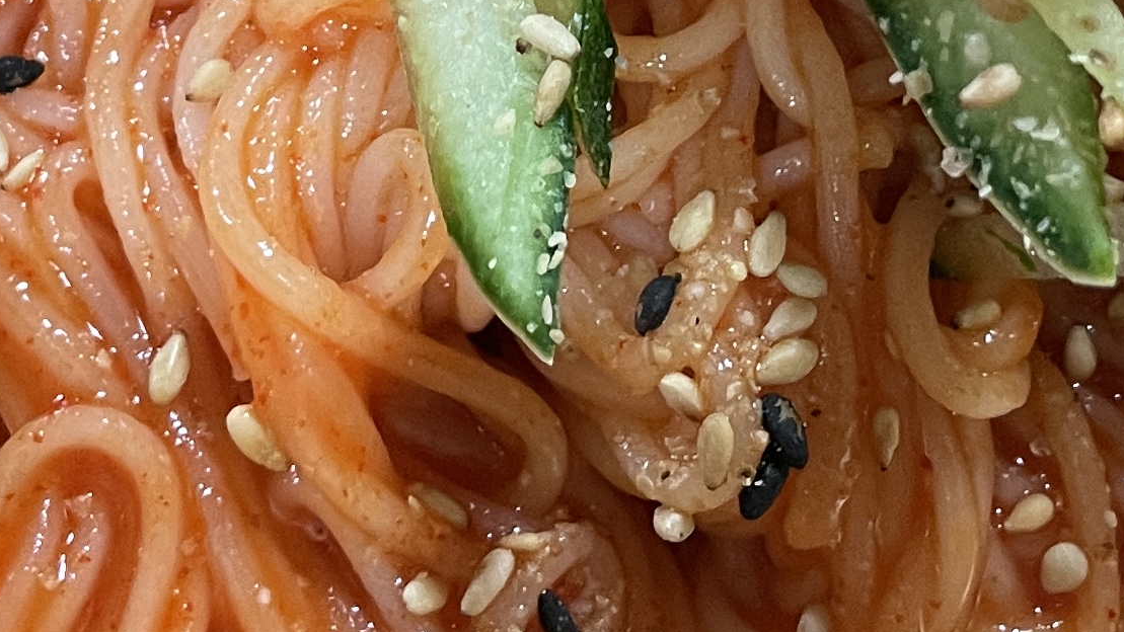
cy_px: -344
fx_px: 3070
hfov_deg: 20.7
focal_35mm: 103
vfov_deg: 11.2
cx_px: 650
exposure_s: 1/60
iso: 250
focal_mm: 4.2
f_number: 1.6
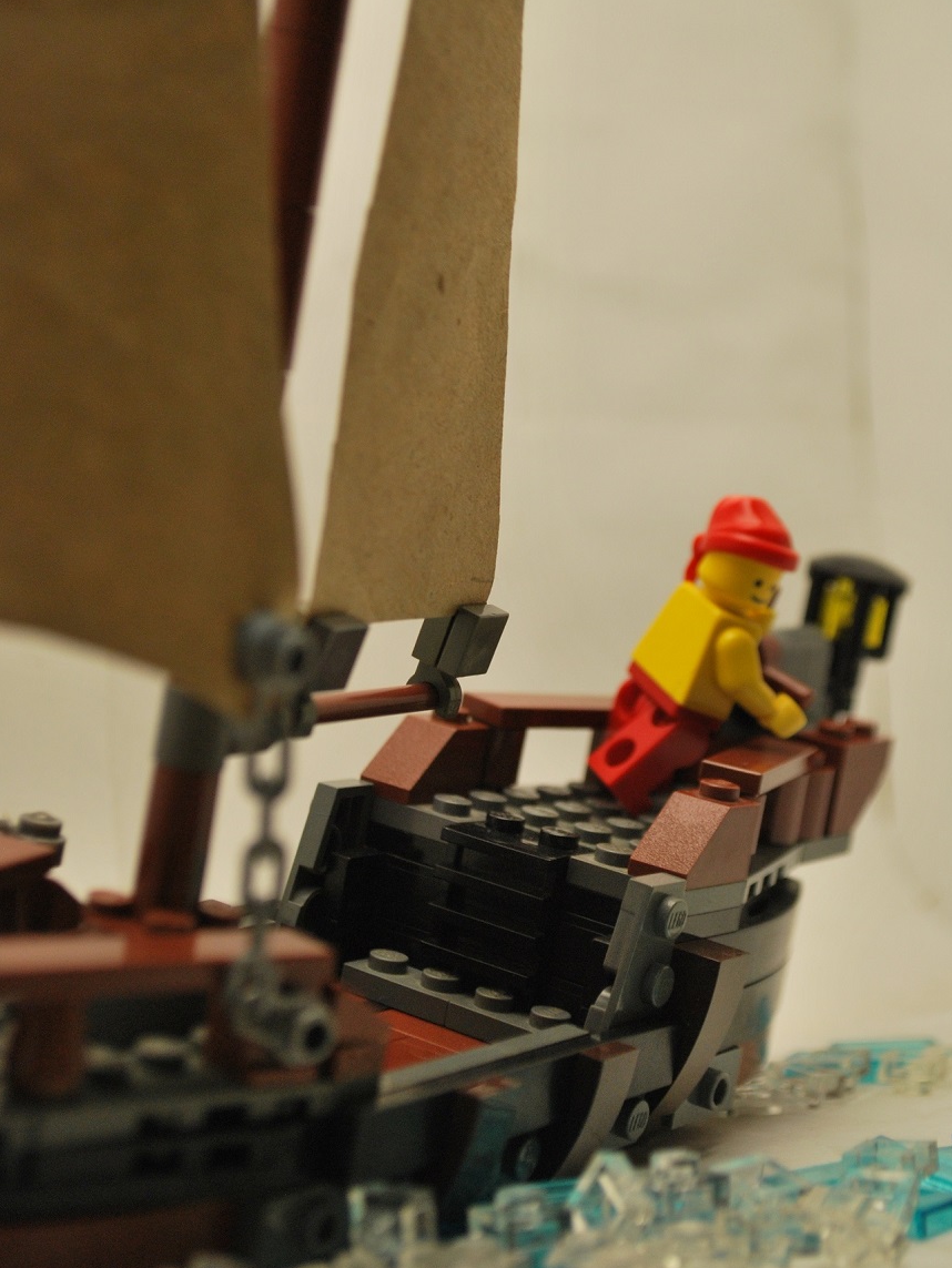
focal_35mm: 72
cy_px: 591
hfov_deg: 20.5
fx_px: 2639
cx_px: 479
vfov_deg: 27.0
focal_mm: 44
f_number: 5.6
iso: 400
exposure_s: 1/20
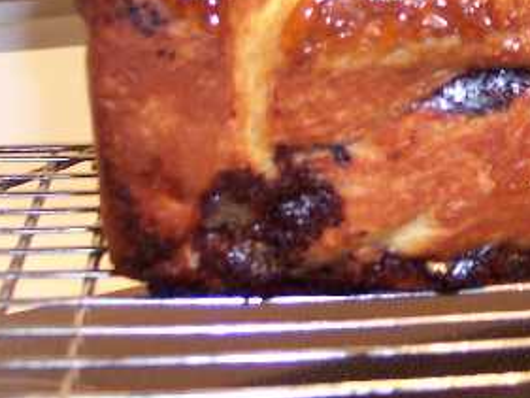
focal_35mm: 108
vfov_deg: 13.5
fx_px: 1654
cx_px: 643
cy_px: -1
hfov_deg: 17.3
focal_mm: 8
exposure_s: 1/30
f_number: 2.8
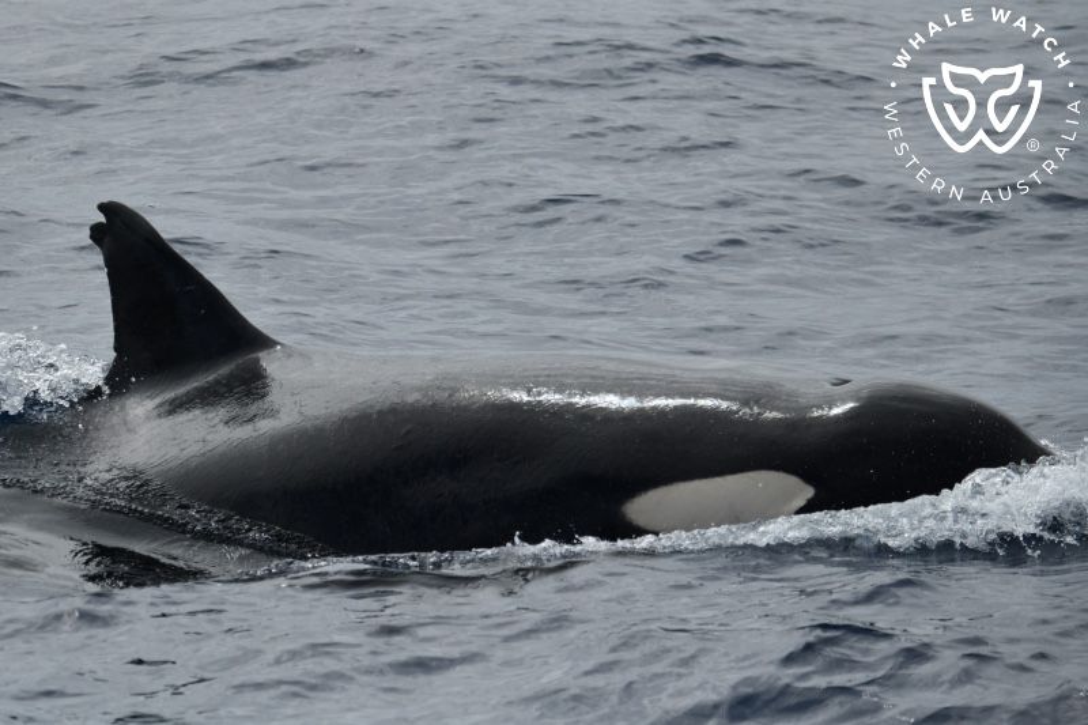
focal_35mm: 240
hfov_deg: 8.6
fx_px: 7251
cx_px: 544
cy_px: 362
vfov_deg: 5.7
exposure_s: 1/8000
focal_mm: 240
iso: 720
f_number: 5.6
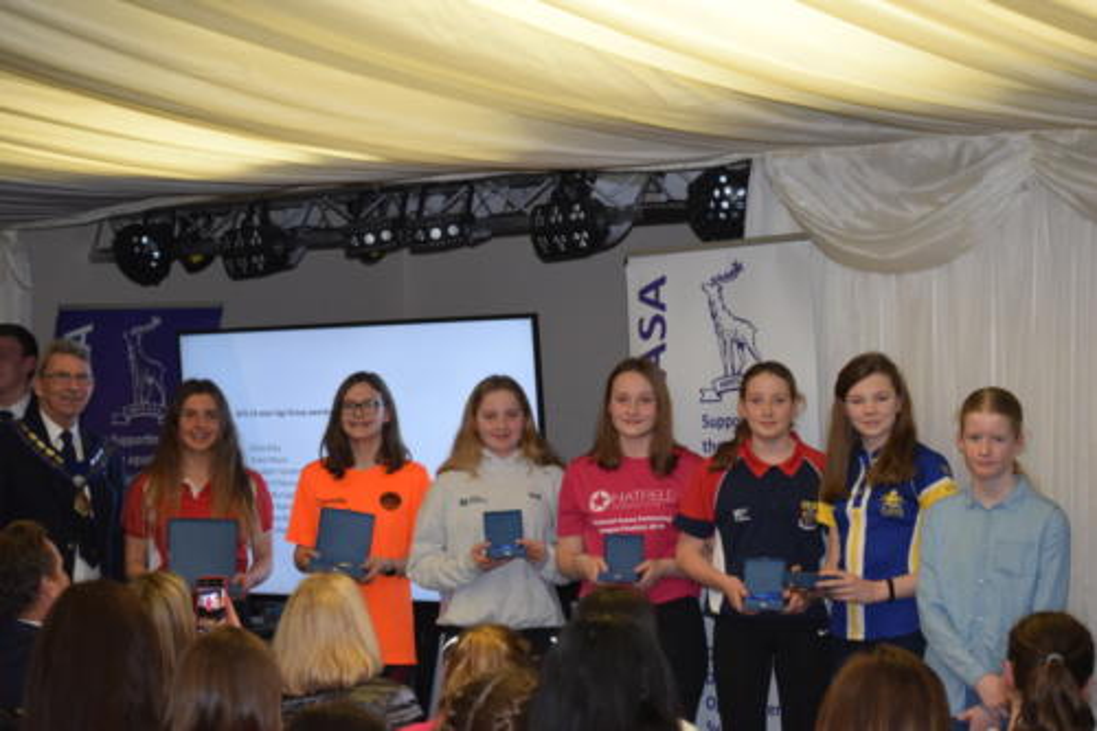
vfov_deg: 16.5
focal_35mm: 82
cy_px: 366
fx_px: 2513
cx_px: 548
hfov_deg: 24.6
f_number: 5.6
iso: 2000
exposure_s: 1/60
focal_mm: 55
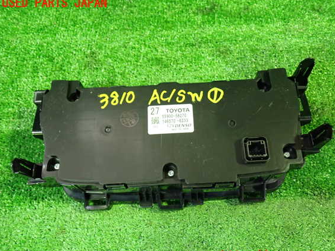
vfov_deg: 44.1
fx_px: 310
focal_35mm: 32
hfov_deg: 56.8
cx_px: 177
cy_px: 130
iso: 800
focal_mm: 5.4
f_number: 2.3
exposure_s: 1/30
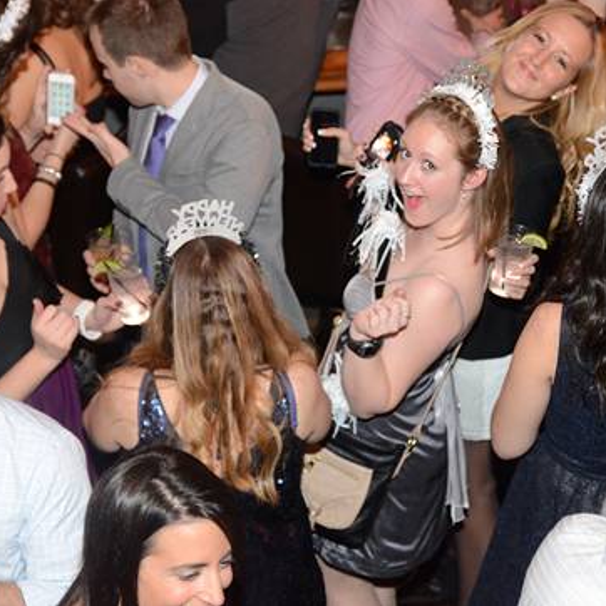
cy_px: 303
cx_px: 331
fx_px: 1763
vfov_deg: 19.5
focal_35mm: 89
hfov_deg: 19.5
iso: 2500
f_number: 2.8
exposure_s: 1/125
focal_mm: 46
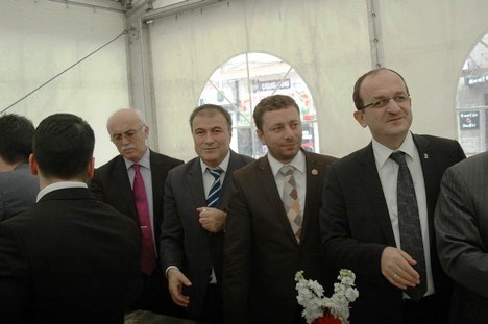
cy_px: 162
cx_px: 244
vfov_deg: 36.8
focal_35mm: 36
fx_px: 487
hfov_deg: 53.2
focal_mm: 24
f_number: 5.6
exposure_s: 1/125
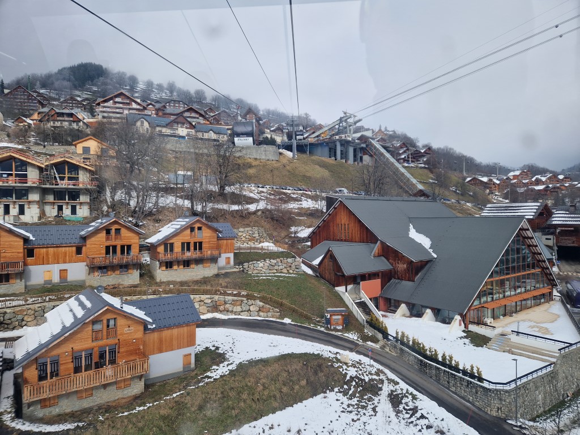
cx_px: 290
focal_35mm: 23
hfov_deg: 73.9
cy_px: 218
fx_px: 385
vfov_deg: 58.9
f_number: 1.8
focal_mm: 5.4
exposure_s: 1/814
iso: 50
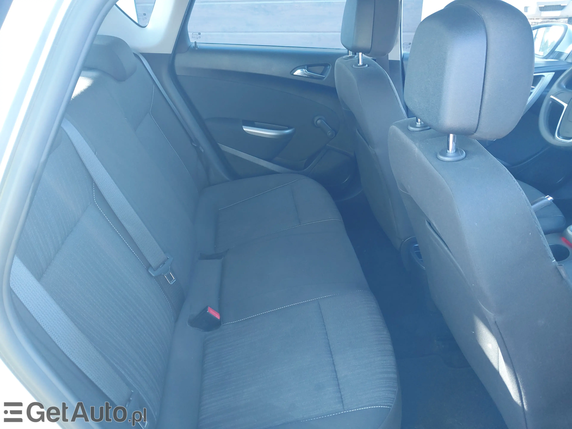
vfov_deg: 46.8
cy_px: 214
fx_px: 496
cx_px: 286
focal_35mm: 30
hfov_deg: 60.0
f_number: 1.8
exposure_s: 1/50
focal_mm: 4.6
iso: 125
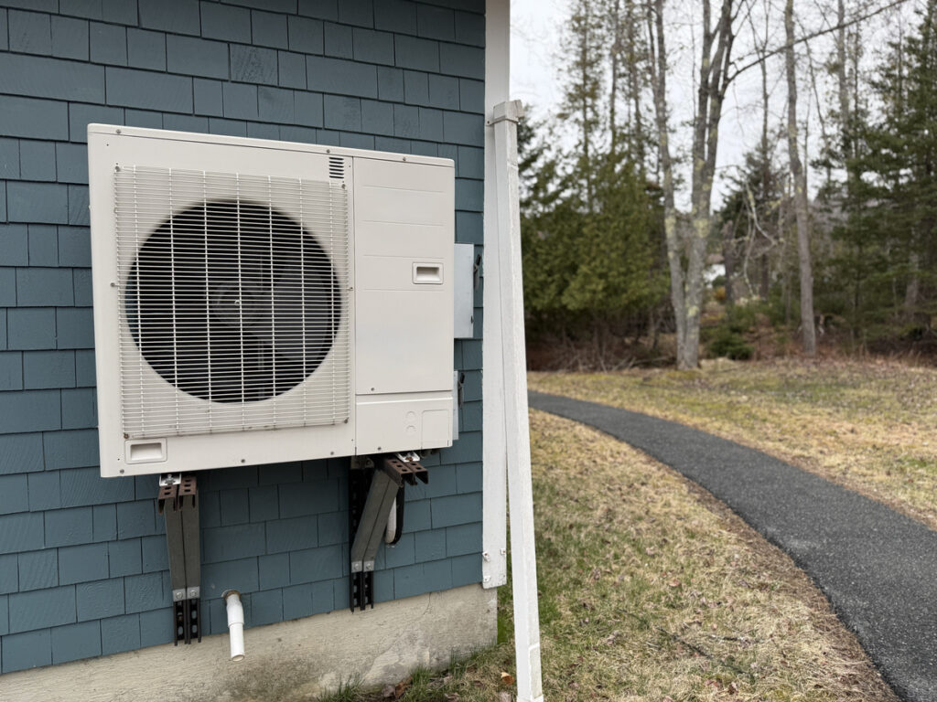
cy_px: 351
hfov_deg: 71.6
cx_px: 468
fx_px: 650
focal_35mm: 24
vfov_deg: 56.8
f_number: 1.78
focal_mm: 6.76
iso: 100
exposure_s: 1/342
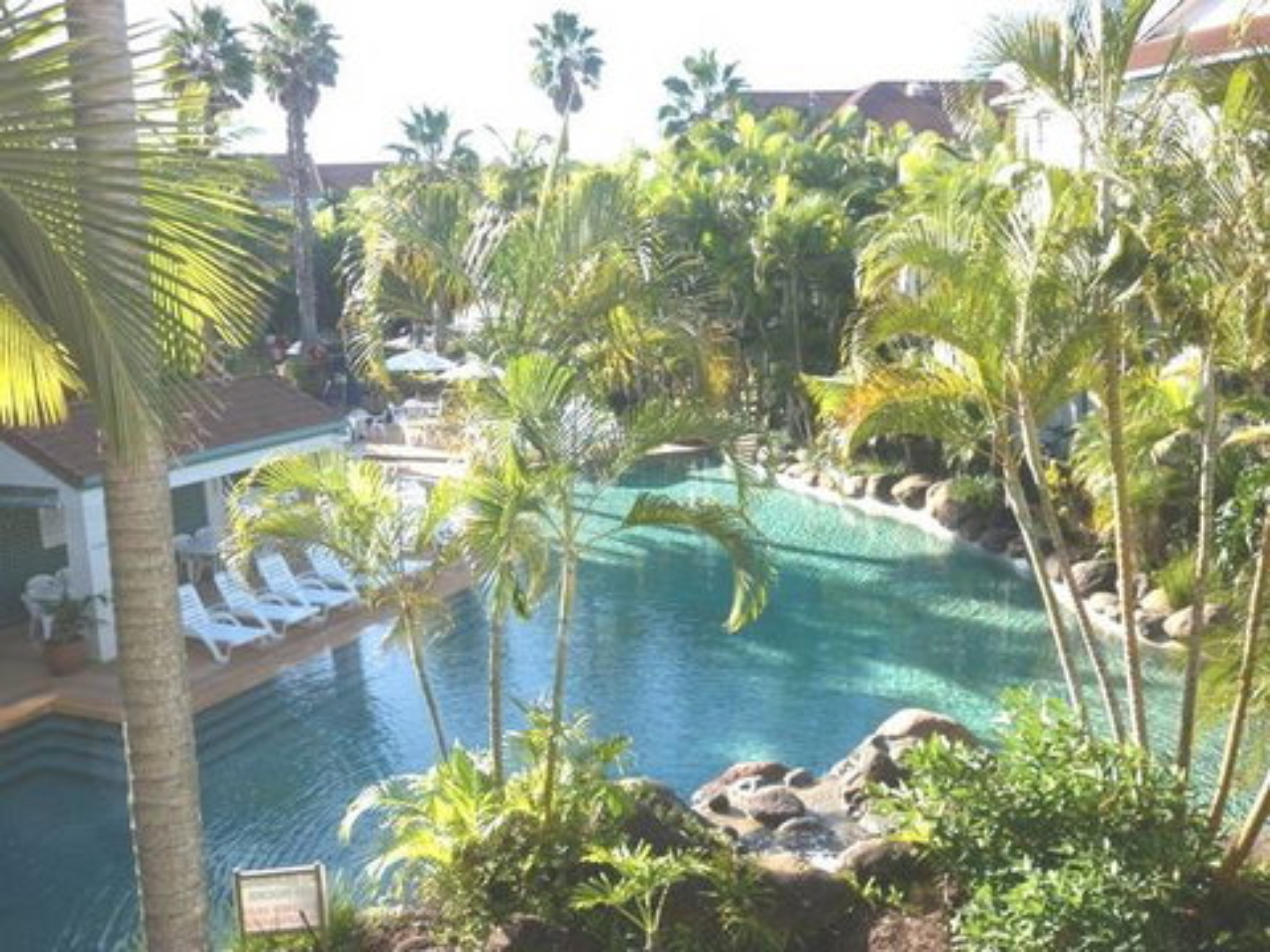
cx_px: 635
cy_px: 476
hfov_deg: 51.4
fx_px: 1321
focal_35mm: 36
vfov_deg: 39.7
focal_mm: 6.5
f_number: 3.1
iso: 80
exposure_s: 1/320
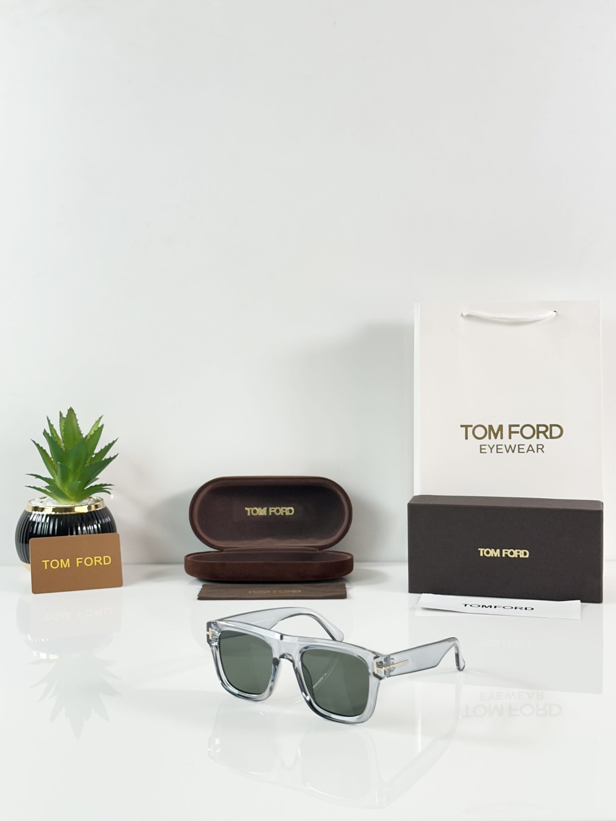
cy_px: 410
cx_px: 308
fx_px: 1139
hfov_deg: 30.3
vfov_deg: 39.7
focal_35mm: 48
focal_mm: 6.86
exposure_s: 1/100
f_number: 1.78
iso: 64
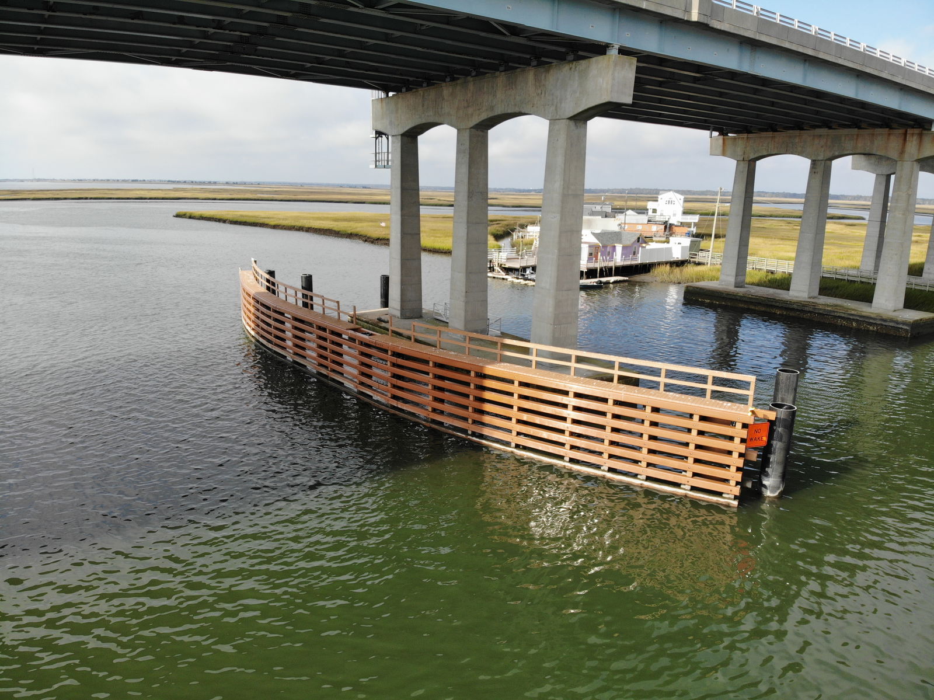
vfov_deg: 56.8
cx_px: 467
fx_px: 647
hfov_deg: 71.6
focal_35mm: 24
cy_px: 350
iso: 100
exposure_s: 1/555
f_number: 2.8
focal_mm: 4.5
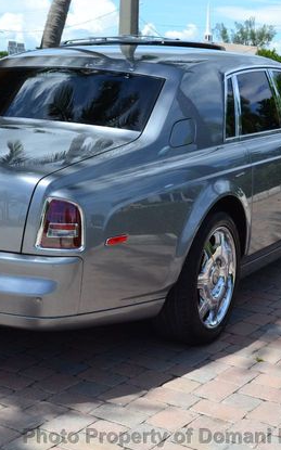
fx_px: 810
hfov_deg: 19.7
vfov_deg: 31.1
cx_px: 113
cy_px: 226
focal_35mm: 66
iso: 400
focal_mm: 28
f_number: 11
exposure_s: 1/400
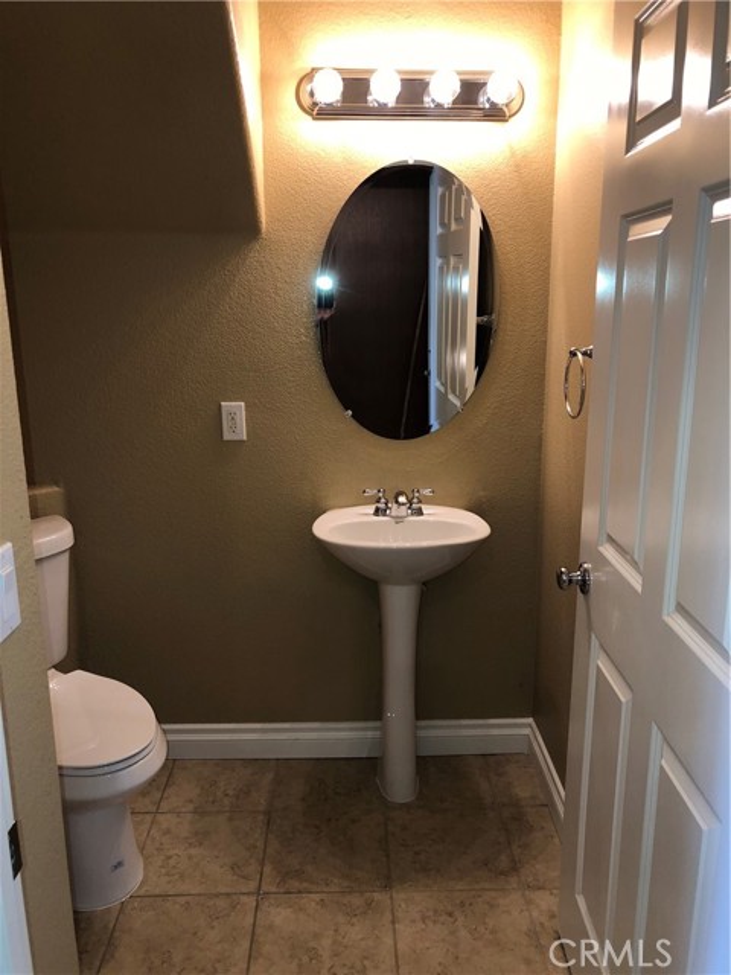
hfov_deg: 49.7
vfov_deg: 63.4
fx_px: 788
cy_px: 488
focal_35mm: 28
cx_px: 366
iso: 40
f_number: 1.8
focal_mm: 3.99
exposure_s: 1/20
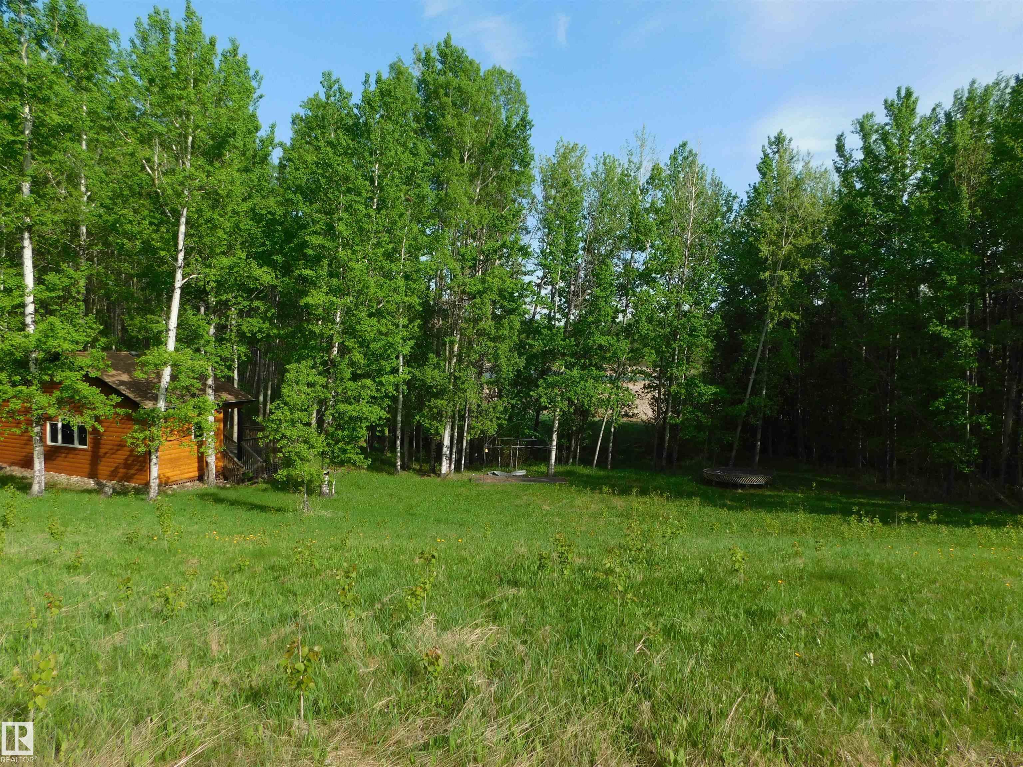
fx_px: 680
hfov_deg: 73.9
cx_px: 512
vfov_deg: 58.9
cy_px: 384
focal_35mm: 23
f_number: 3
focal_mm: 4
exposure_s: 1/1000
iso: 125
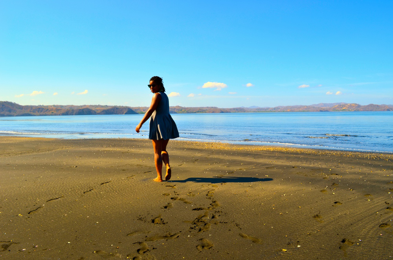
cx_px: 196
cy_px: 130
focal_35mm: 30
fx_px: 327
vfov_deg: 43.4
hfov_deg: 62.0
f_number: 11
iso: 110
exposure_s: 1/125
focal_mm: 20
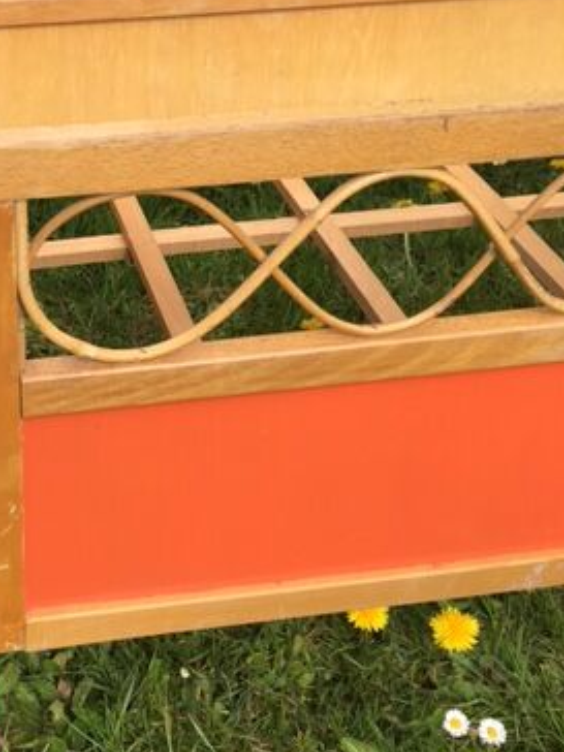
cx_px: 74
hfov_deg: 27.7
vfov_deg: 37.0
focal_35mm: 51
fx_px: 1108
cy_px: 231
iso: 25
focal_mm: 4.15
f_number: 2.2
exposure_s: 1/444
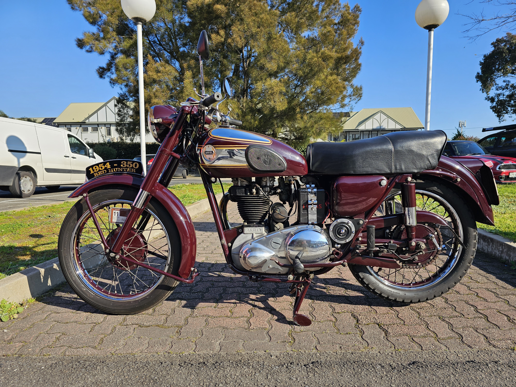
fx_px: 343
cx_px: 258
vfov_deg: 58.9
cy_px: 194
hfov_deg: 73.9
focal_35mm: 23
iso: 10
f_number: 1.7
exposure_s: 1/545
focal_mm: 6.3
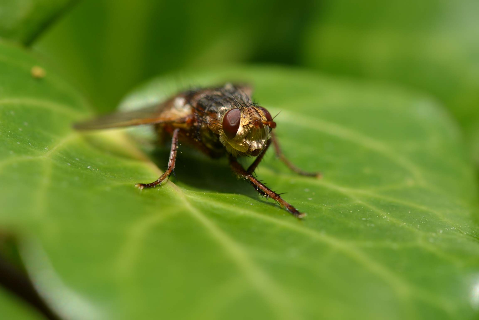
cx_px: 240
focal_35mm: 128
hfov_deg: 16.1
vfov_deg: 10.8
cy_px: 160
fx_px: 1696
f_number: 8
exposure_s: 1/200
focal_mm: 85
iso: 100
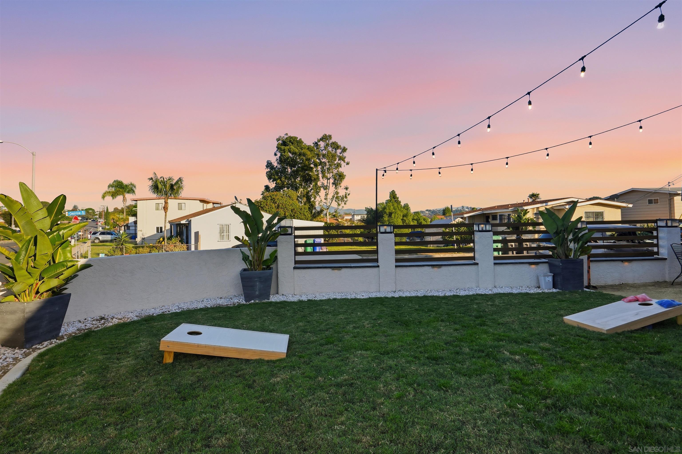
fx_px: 303
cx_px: 341
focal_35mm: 16
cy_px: 227
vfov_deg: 73.7
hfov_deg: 96.7
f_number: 11
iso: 500
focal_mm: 16
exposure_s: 1/1600
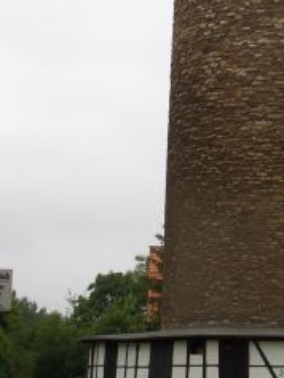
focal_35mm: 124
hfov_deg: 11.8
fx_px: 1355
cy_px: 118
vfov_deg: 15.8
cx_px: 284
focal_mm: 8.2
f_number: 5
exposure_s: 1/160
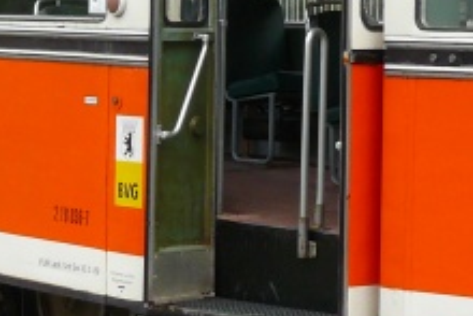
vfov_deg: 7.8
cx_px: 95
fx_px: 2288
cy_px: -101
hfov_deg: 11.8
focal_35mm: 174
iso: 100
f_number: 4.5
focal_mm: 7.6
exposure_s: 1/200
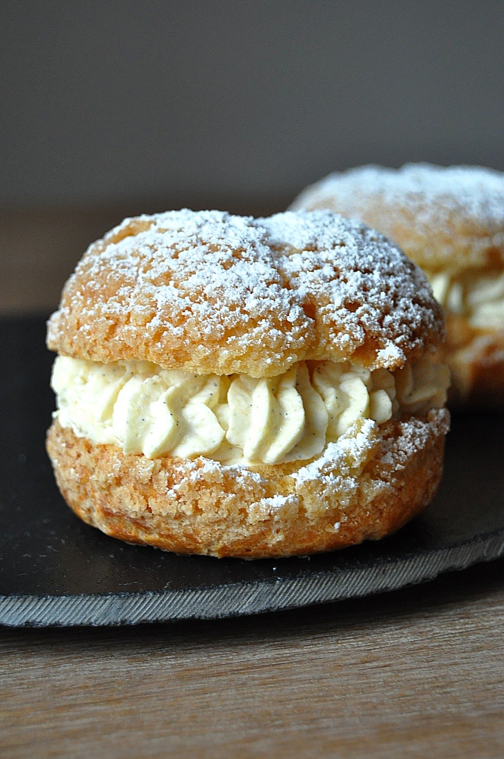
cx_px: 252
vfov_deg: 28.1
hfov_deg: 18.9
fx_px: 1516
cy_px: 380
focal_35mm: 72
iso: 1400
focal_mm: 48
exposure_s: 1/60.2
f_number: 5.3
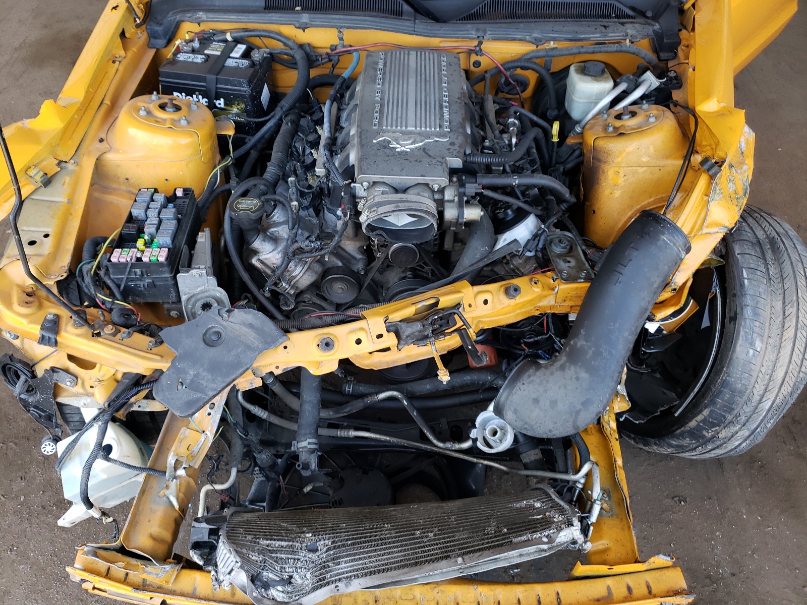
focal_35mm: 26
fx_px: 606
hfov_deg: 67.3
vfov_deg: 53.1
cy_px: 302
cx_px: 404
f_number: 1.5
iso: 61
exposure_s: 1/120
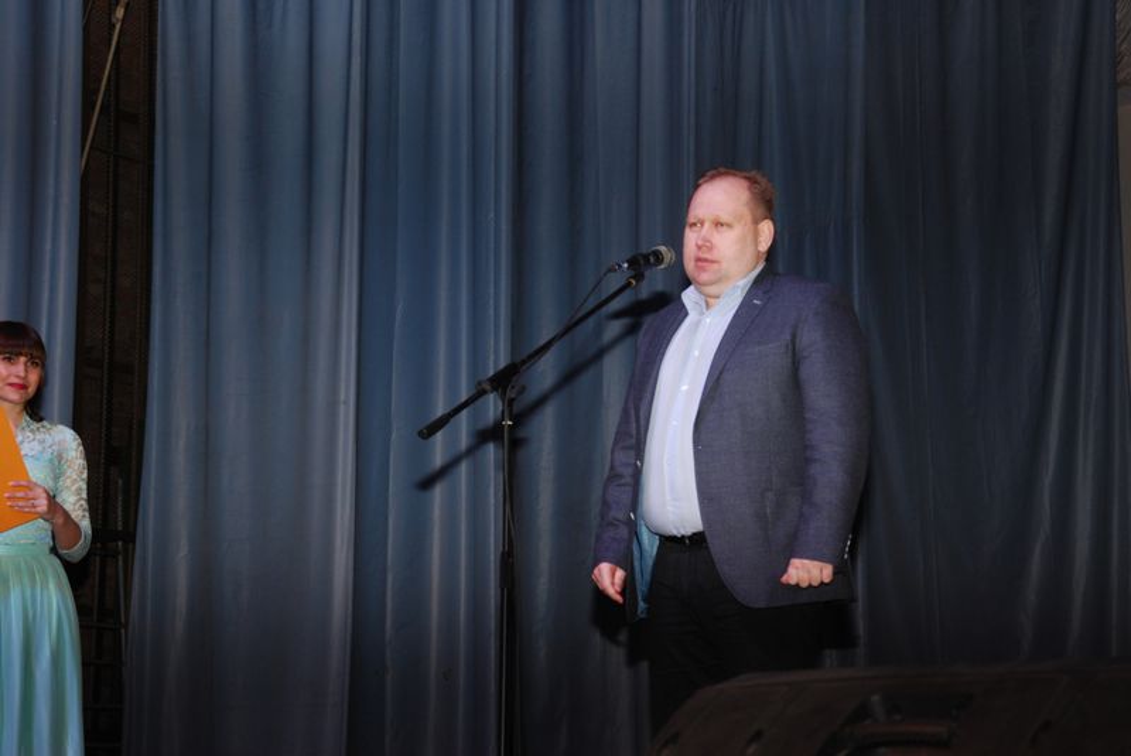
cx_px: 566
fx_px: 2736
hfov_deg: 23.4
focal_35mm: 87
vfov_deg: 15.7
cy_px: 378
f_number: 5.6
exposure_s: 1/60
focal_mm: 58
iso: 400
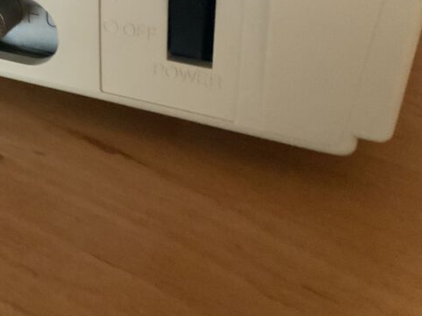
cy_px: -11
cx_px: 48
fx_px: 756
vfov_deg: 22.6
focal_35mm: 62
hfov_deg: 30.0
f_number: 1.8
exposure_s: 1/24
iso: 320
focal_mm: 3
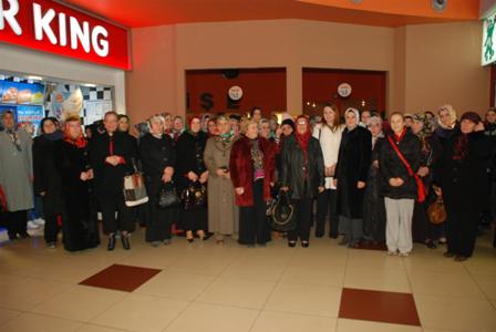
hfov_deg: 61.9
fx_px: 414
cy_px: 166
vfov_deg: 43.7
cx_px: 248
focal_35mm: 30
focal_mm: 20
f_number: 3.8
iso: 800
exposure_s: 1/60
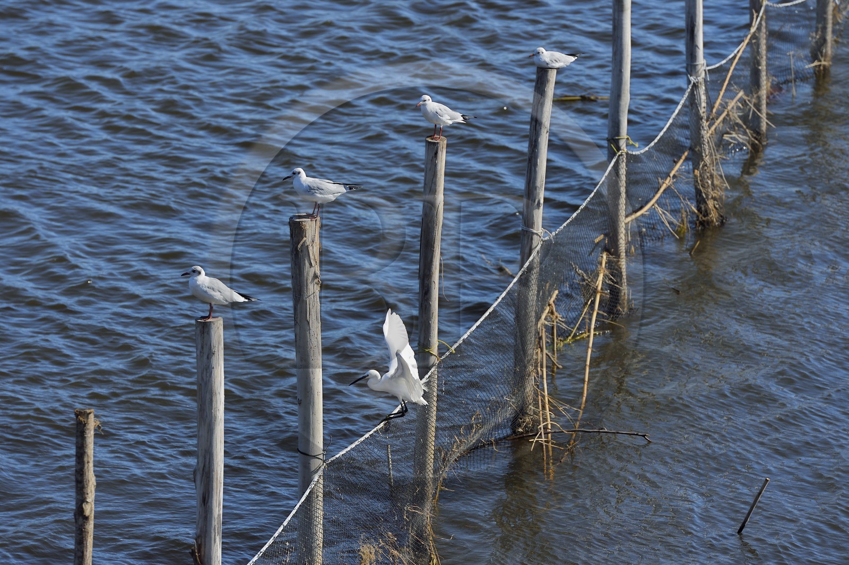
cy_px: 282
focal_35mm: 280
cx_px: 424
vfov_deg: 4.9
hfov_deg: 7.4
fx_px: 6598
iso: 200
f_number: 8
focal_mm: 280
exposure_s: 1/400
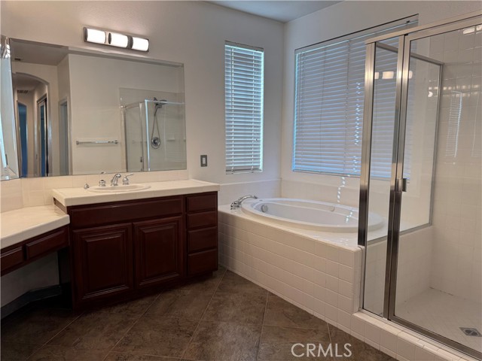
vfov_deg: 56.8
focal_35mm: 24
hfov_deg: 71.6
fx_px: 334
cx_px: 241
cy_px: 180
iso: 80
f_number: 1.78
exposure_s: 1/120
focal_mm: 6.76
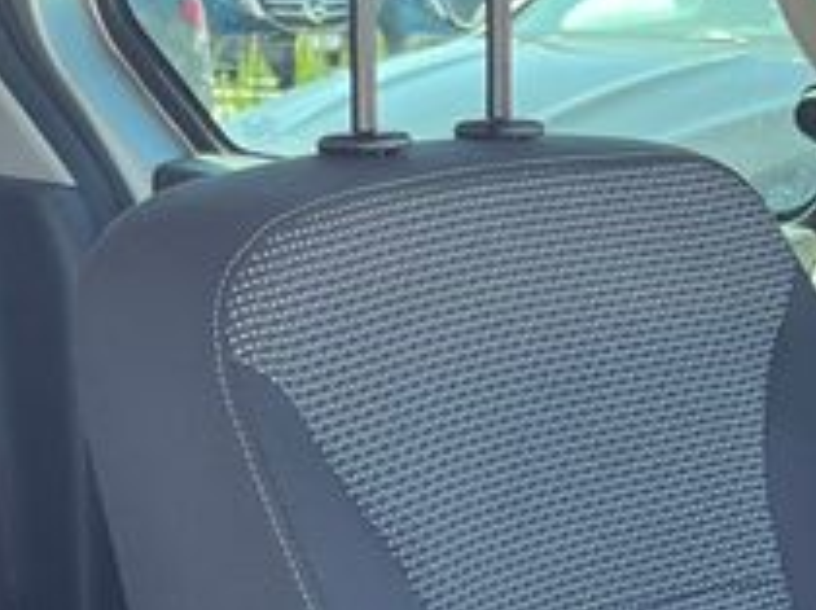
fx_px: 2990
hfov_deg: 15.5
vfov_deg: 11.1
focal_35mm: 127
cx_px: 264
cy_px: 967
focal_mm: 5.1
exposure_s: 1/121
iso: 64
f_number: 1.6
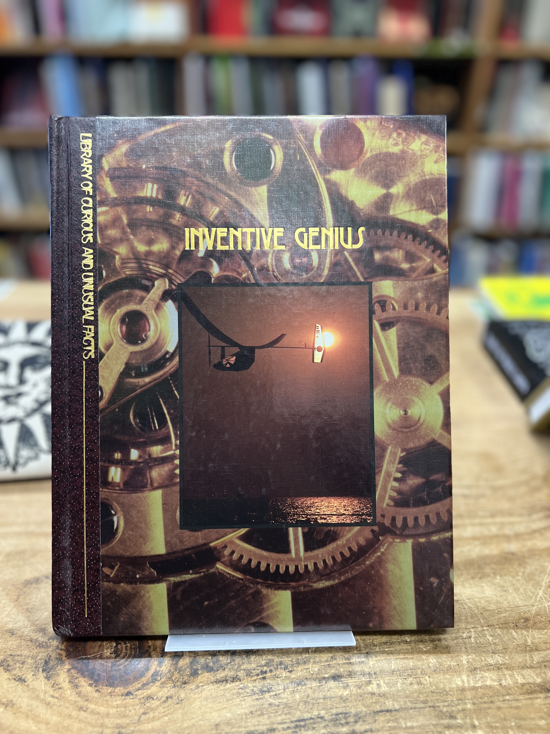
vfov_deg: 67.3
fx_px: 551
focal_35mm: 26
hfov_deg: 53.1
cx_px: 275
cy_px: 367
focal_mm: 5.7
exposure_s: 1/60
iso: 160
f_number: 1.5
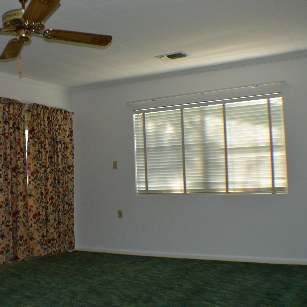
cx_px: 90
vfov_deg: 31.6
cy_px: 153
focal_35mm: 54
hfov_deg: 31.3
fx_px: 542
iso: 640
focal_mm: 28
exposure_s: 1/60
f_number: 4.5
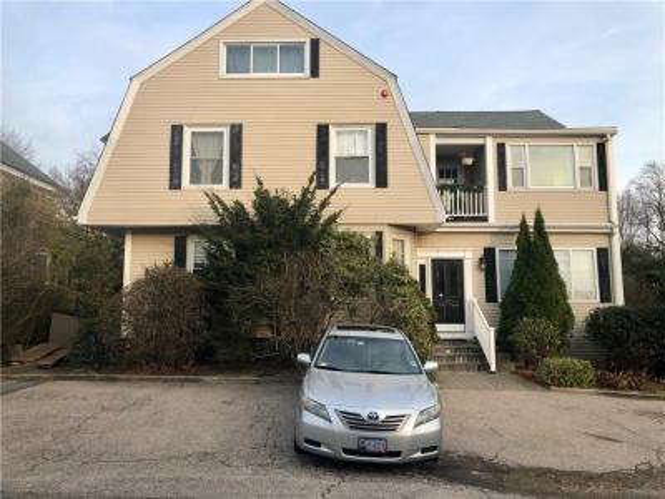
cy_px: 250
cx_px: 332
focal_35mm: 28
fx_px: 538
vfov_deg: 49.7
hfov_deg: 63.4
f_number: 1.8
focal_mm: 3.99
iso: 20
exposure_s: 1/400
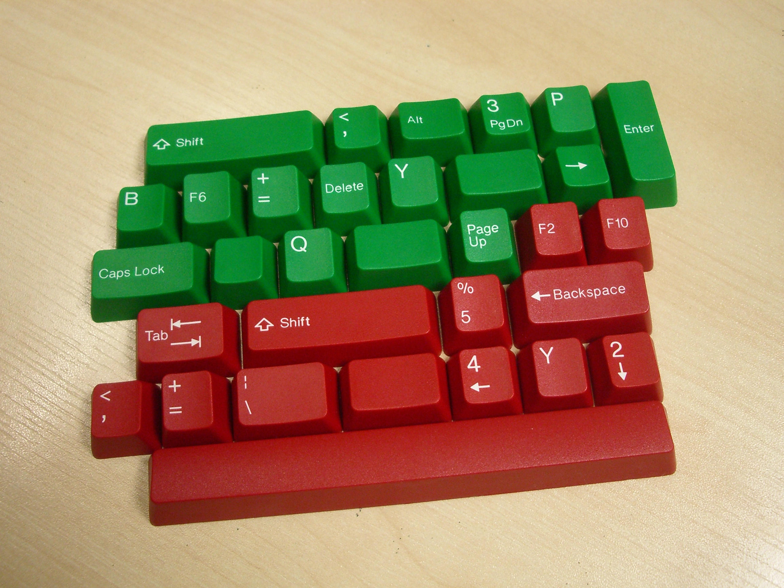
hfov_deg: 45.8
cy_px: 294
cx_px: 392
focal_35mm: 41
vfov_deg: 35.1
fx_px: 929
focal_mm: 6.8
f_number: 2.8
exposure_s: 1/40
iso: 200
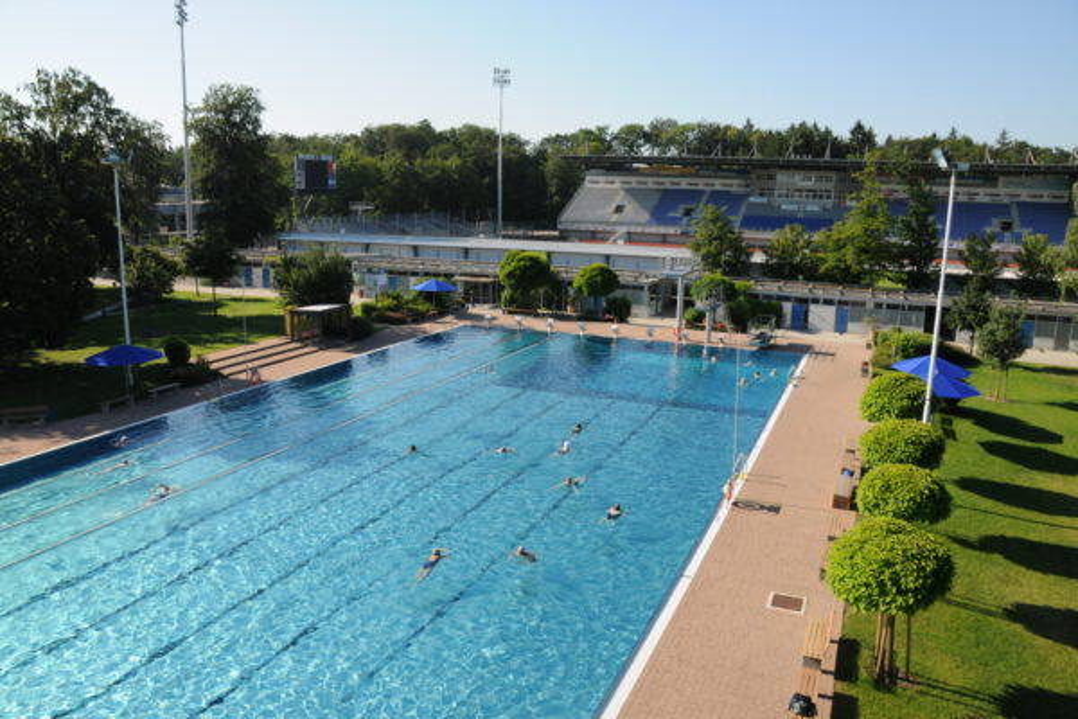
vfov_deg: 47.9
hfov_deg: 67.4
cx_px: 539
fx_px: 808
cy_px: 360
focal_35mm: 27
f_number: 9
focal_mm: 18
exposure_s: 1/320
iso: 200
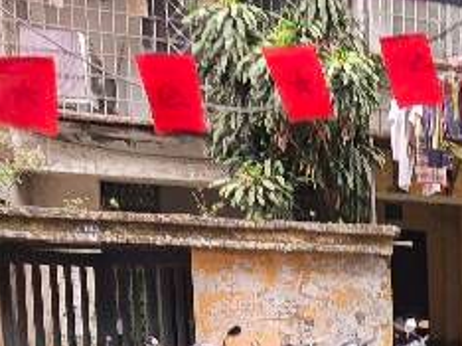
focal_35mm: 57
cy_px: 427
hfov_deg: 23.7
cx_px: 756
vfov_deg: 23.2
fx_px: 760
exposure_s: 1/100
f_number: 2.2
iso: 50
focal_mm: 2.2
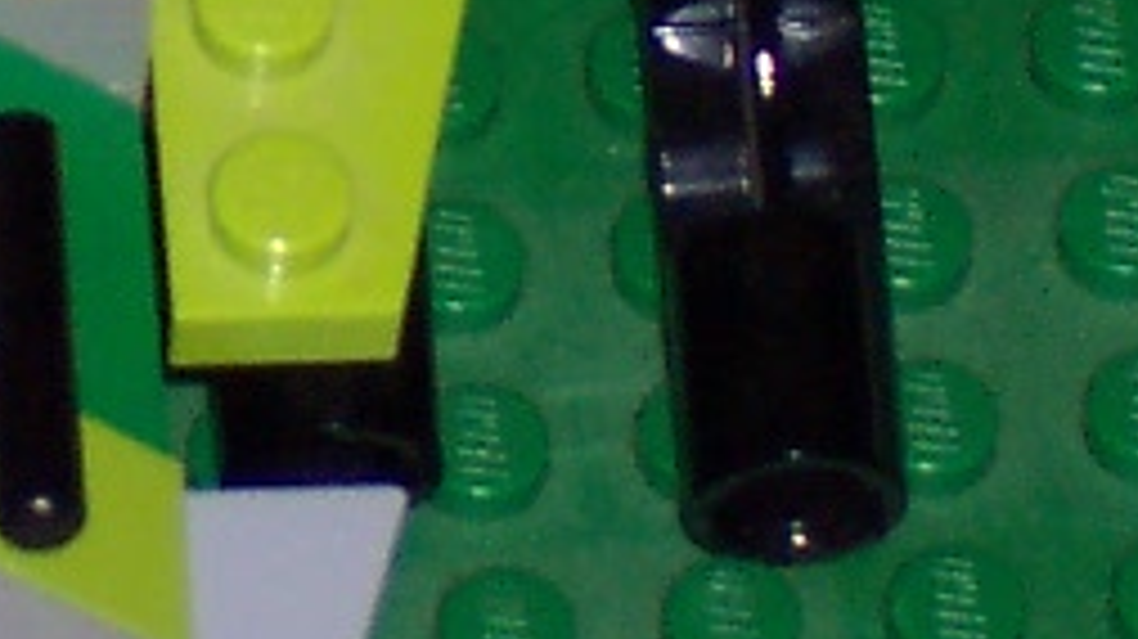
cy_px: -27
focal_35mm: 745
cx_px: -63
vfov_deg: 1.6
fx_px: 22469
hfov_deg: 2.9
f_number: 4.9
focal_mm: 22.4
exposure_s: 1/125
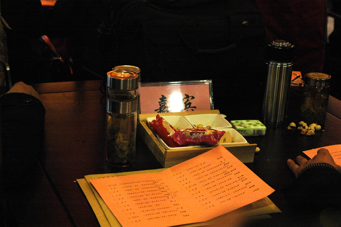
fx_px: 454
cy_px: 114
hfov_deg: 41.1
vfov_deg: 28.0
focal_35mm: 48
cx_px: 170
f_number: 5.6
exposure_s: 1/30
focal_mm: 32
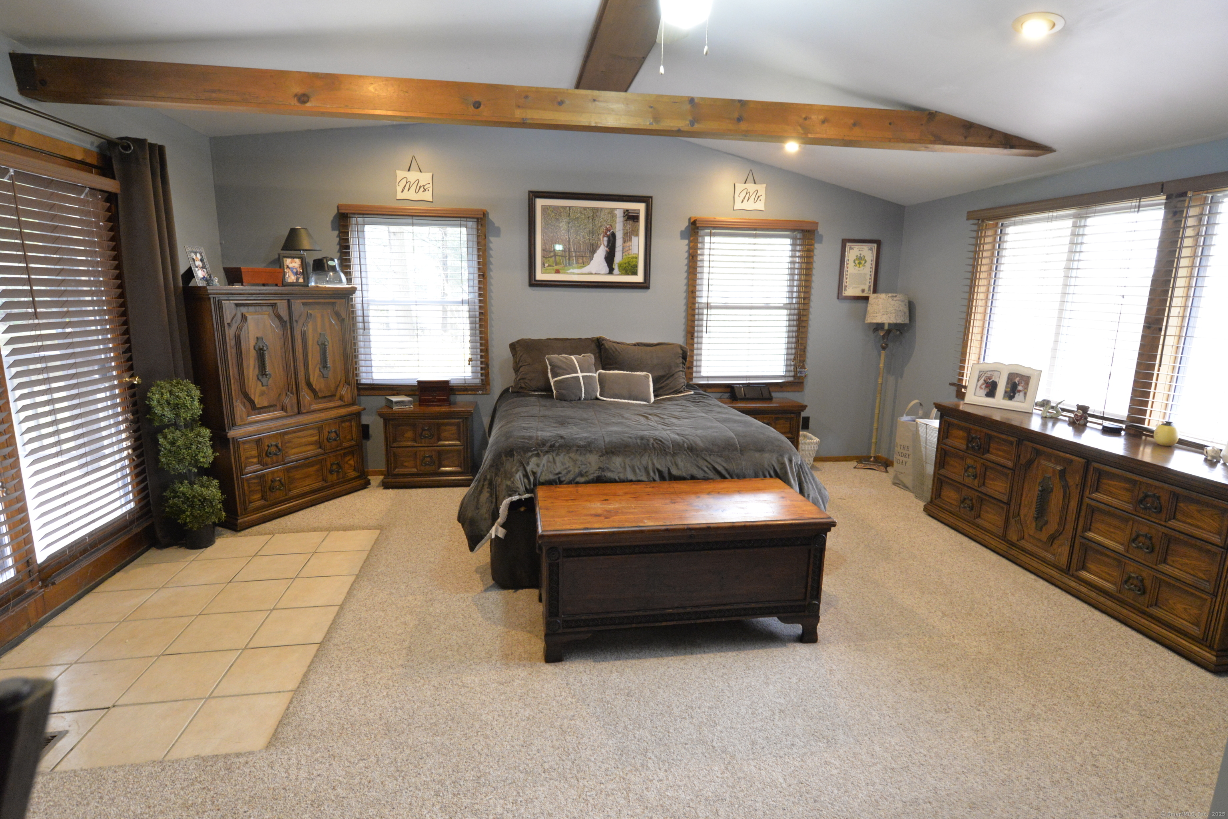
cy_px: 410
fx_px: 614
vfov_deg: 67.4
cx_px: 614
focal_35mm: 18
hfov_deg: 90.0
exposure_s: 1/50
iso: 5000
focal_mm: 18
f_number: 7.1
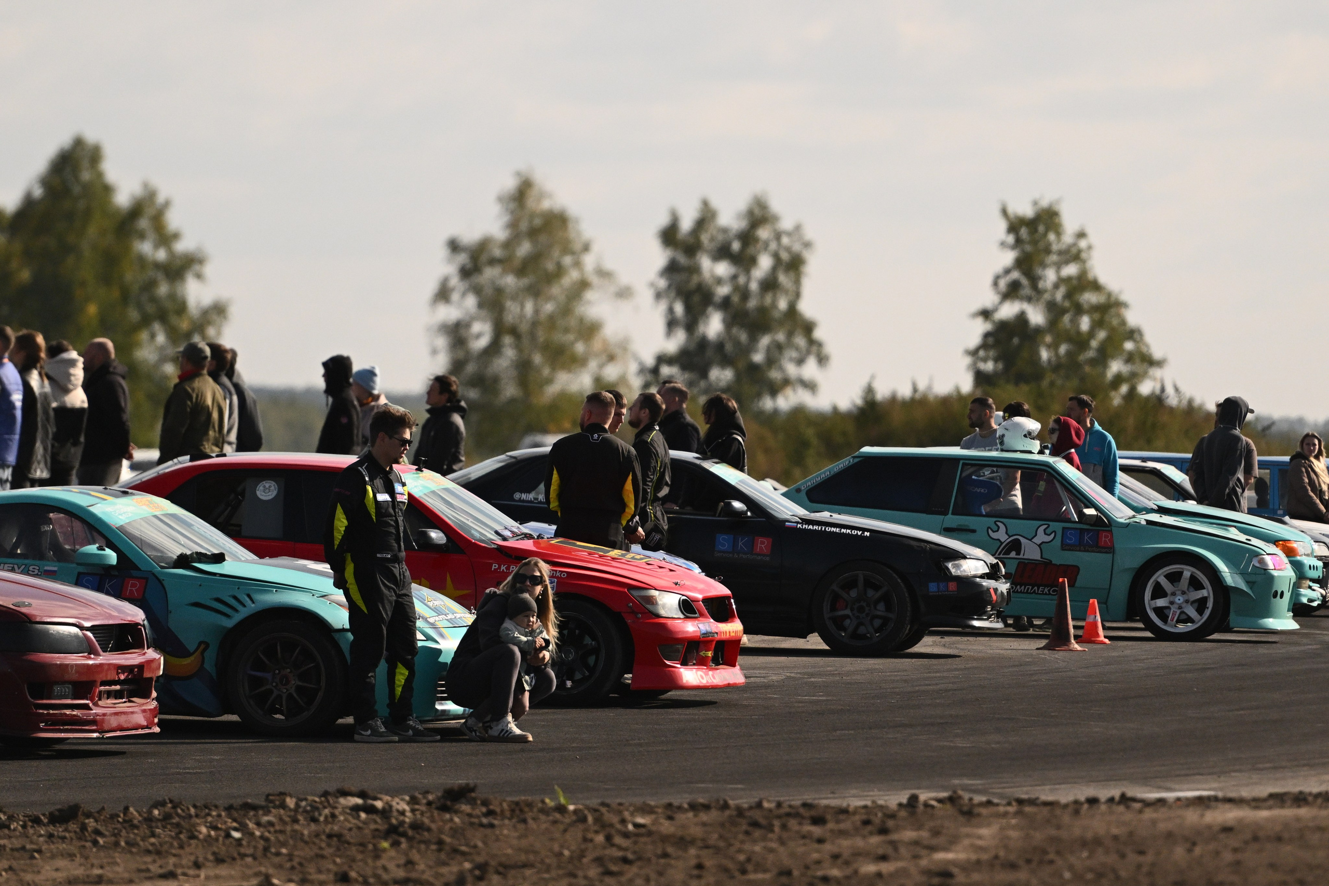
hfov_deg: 6.9
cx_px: 664
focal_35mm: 300
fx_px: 11073
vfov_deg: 4.6
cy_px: 443
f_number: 2.8
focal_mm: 200
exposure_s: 1/32000
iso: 1400
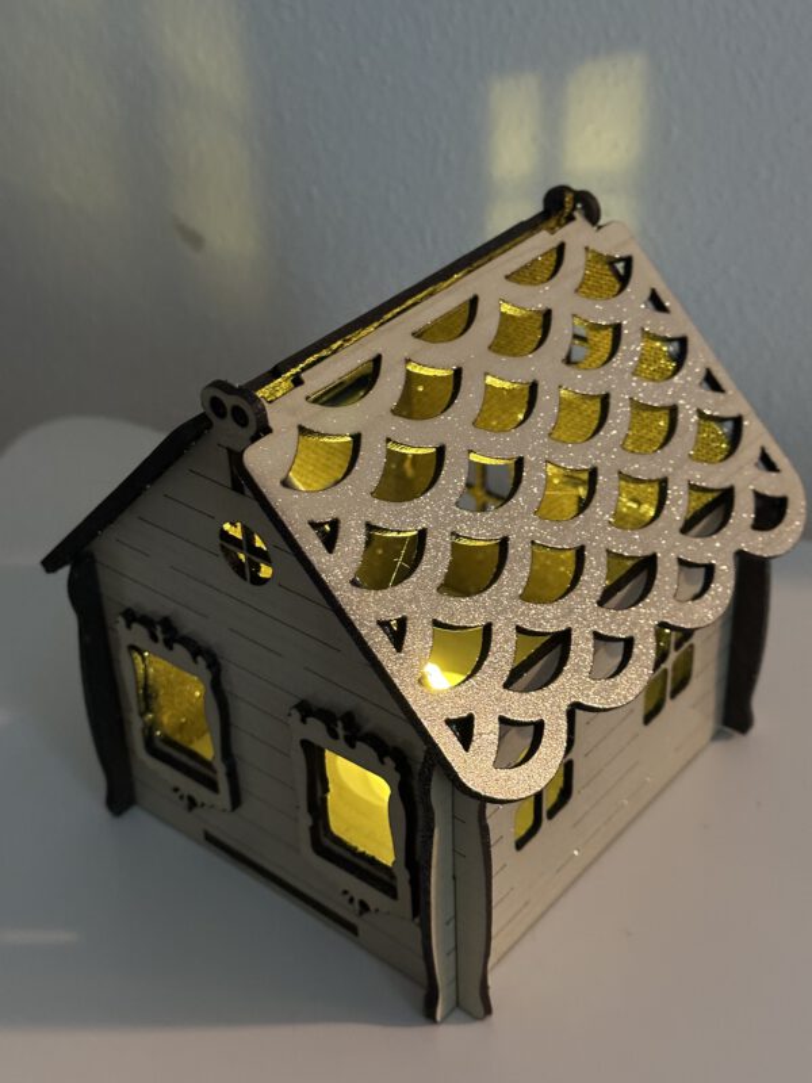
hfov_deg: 30.3
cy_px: 542
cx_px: 406
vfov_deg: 39.7
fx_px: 1501
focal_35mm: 48
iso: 640
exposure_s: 1/25
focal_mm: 6.86
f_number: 1.78
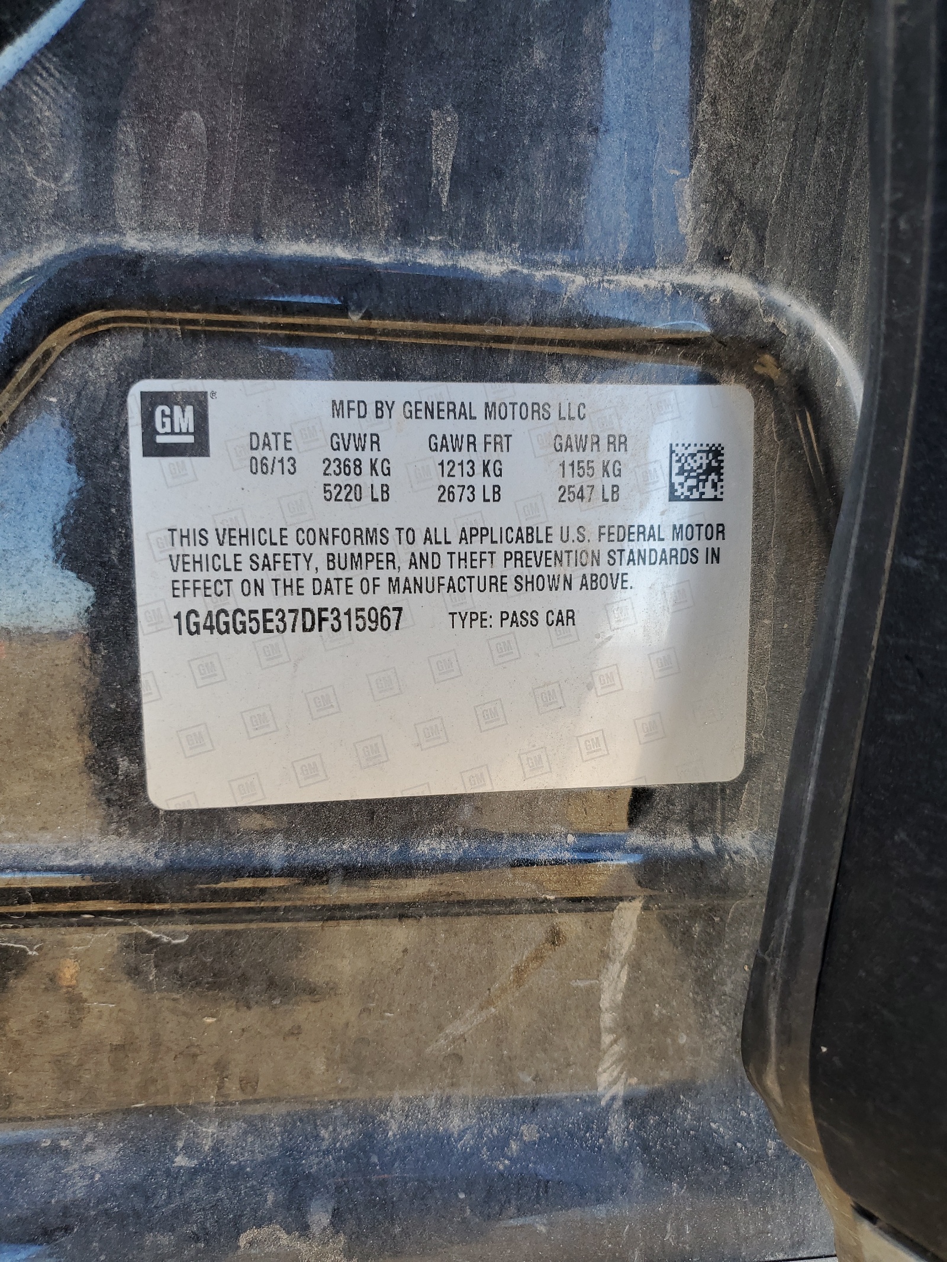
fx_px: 948
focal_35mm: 26
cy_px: 631
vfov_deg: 67.3
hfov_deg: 53.1
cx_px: 474
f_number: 1.5
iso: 50
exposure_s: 1/152
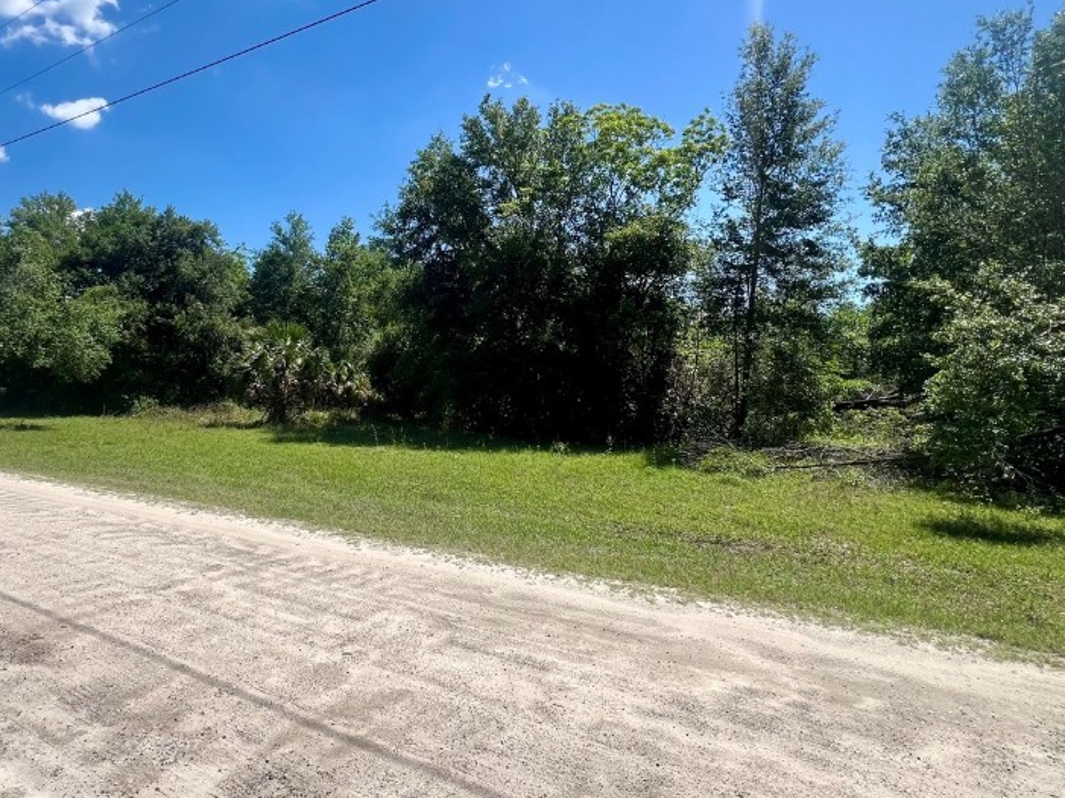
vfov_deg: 67.9
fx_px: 584
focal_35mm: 19
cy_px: 316
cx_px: 438
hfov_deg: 83.9
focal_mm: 1.57
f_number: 1.8
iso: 32
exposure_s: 1/1206
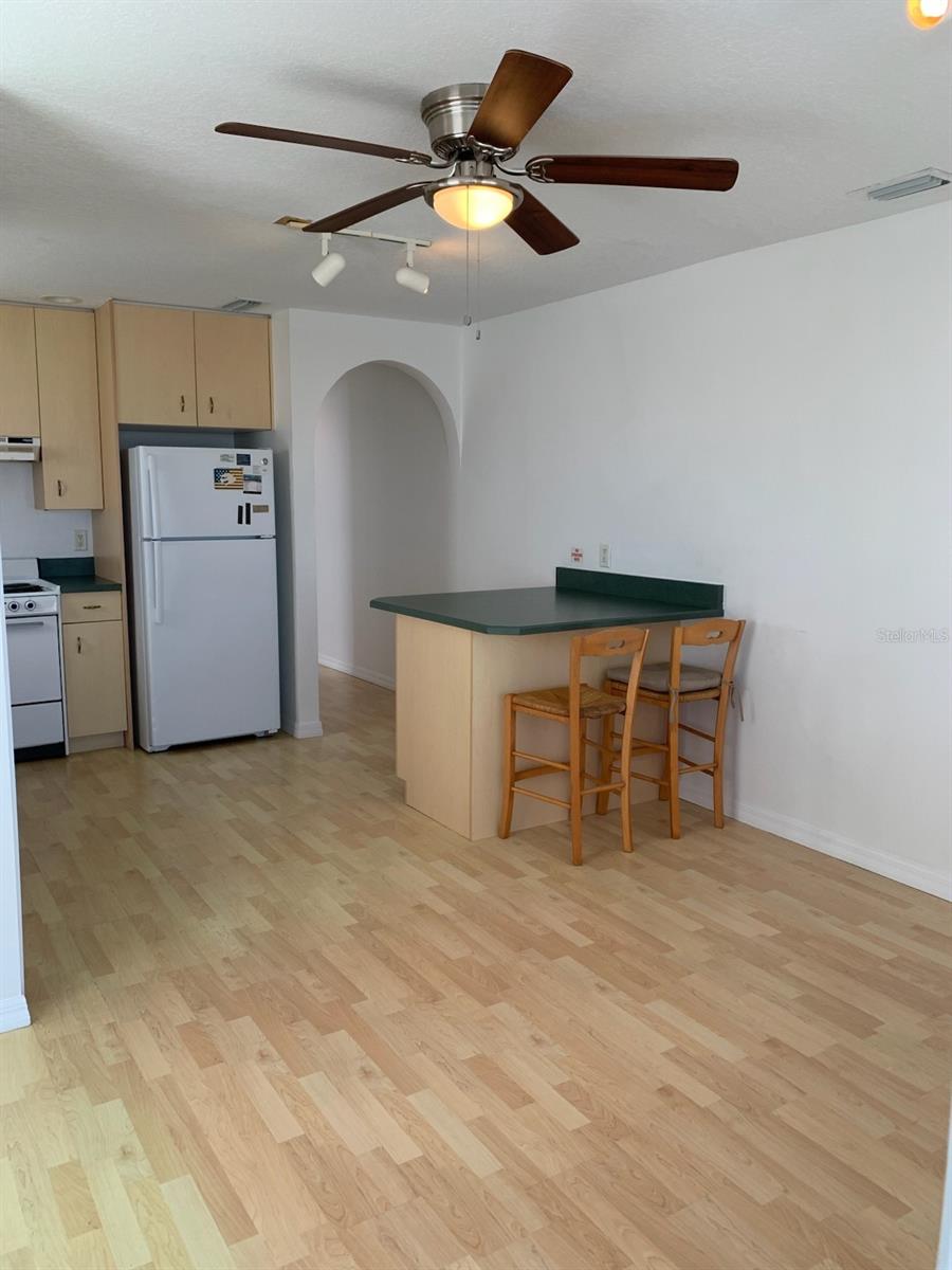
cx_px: 476
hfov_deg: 53.1
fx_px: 953
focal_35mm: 26
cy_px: 635
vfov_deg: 67.3
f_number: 1.8
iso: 32
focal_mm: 4.25
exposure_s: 1/121
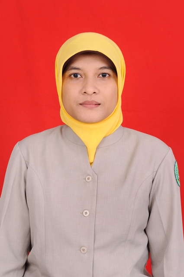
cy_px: 138
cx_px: 92
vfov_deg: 31.9
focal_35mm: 63
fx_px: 484
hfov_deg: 21.5
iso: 200
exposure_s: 1/80
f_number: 10
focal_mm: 42
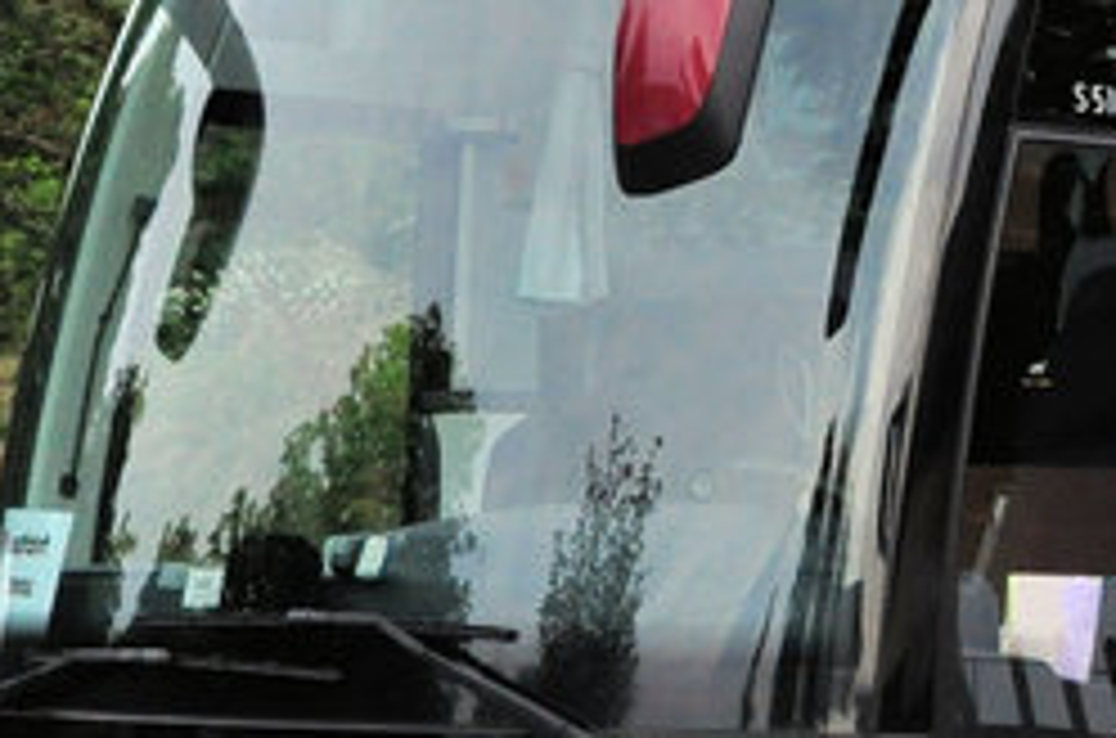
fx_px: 5844
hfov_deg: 10.4
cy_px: 281
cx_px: 1791
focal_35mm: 189
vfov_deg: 7.2
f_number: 4
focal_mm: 26
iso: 800
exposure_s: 1/4000
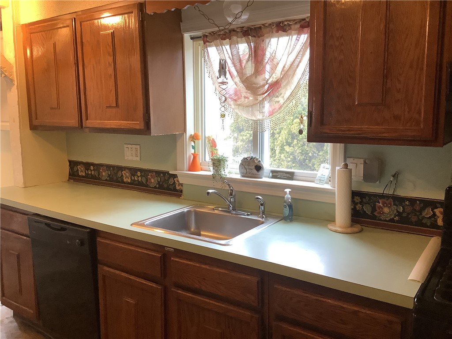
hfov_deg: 58.4
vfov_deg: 45.4
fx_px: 405
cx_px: 226
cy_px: 170
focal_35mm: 31
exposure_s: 1/60
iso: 160
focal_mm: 3.3
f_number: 2.4
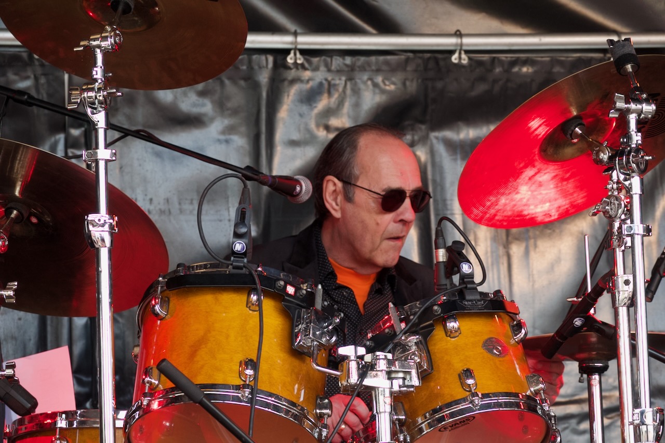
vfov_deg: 8.4
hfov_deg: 12.5
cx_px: 332
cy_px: 222
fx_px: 3030
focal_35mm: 164
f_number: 4
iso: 640
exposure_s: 1/250
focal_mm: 60.29
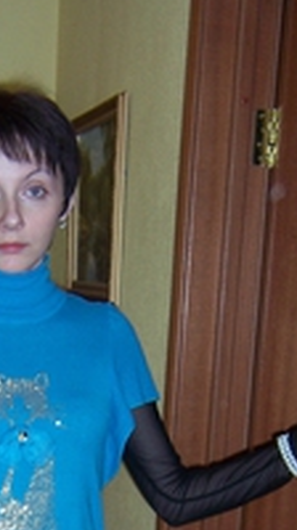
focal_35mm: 81
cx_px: 95
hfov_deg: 14.8
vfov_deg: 24.6
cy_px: 575
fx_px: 1138
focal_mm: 5.5
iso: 80
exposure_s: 1/60
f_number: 2.8
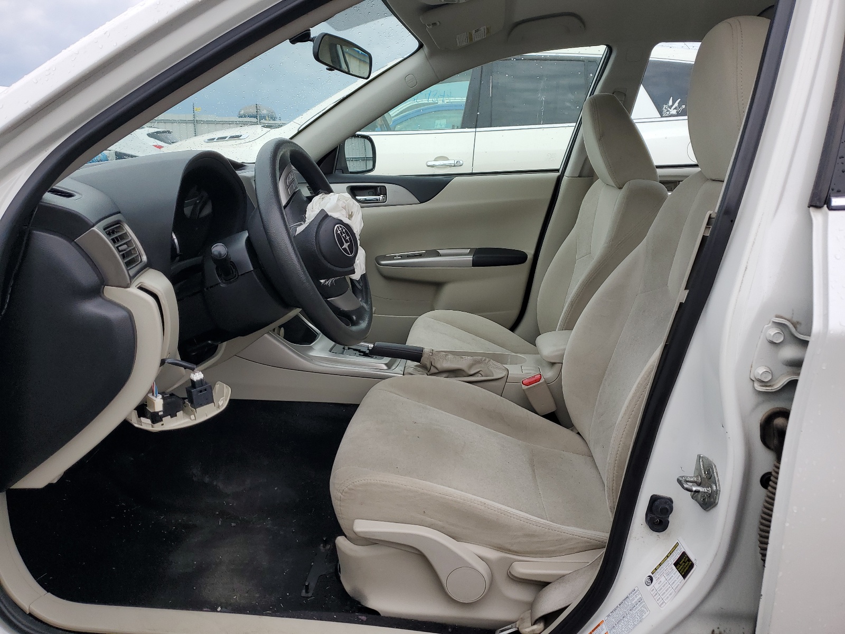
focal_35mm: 26
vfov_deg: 53.1
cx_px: 422
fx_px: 635
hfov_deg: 67.3
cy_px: 317
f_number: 1.5
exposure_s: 1/625
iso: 50
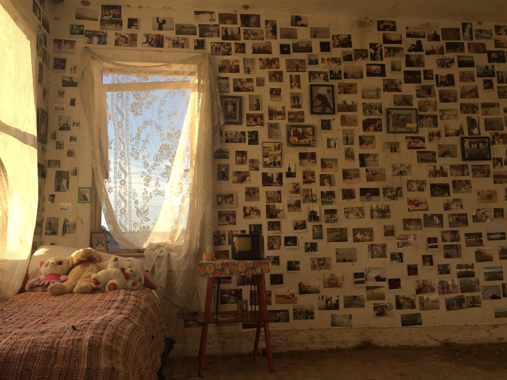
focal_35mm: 30
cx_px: 255
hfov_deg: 60.0
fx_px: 439
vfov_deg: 46.8
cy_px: 195
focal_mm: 4.15
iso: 32
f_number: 2.2
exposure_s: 1/439
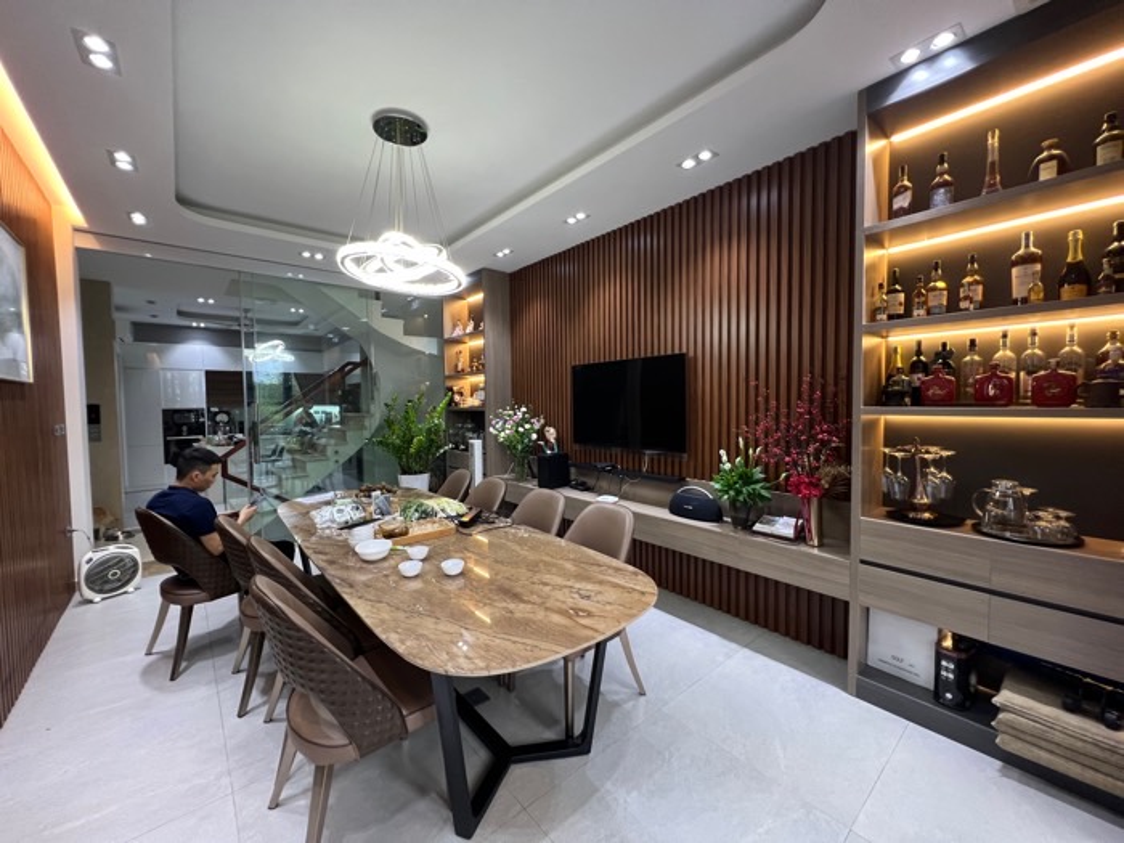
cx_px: 562
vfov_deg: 89.9
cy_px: 422
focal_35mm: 13
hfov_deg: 106.2
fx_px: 422
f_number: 1.8
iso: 160
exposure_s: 1/50
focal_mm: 1.57
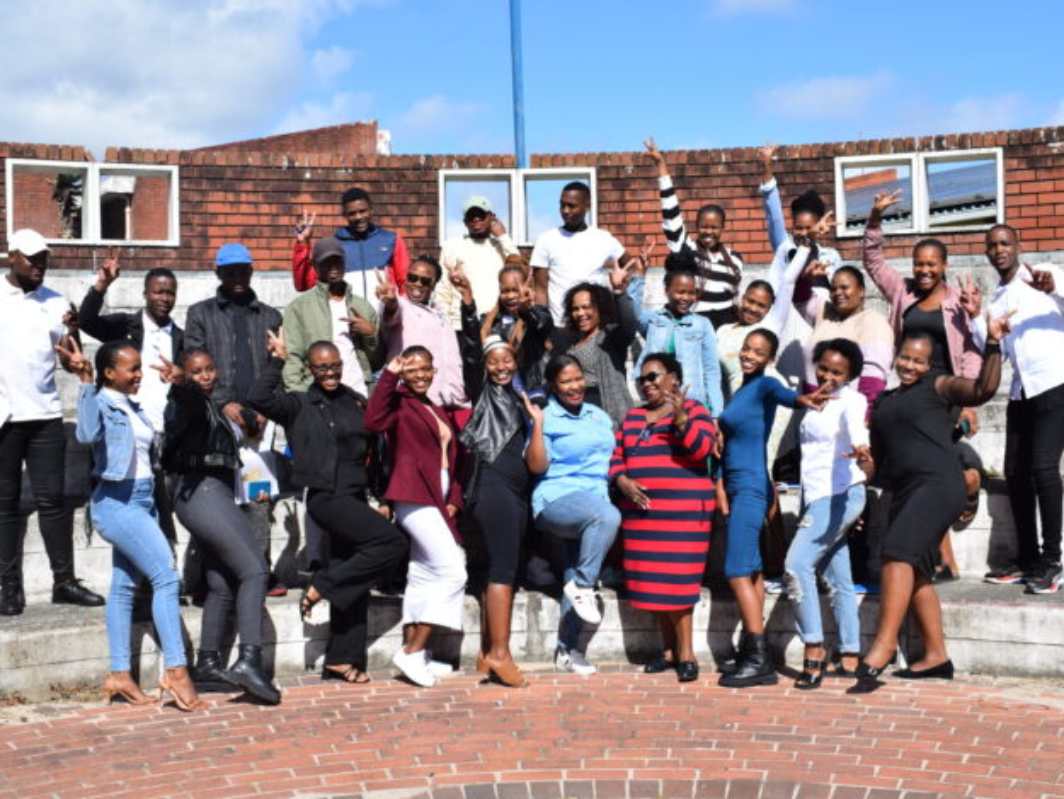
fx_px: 1278
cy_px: 400
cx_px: 531
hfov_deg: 45.2
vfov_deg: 34.7
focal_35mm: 42
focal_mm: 25
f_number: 10
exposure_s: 1/400
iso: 200
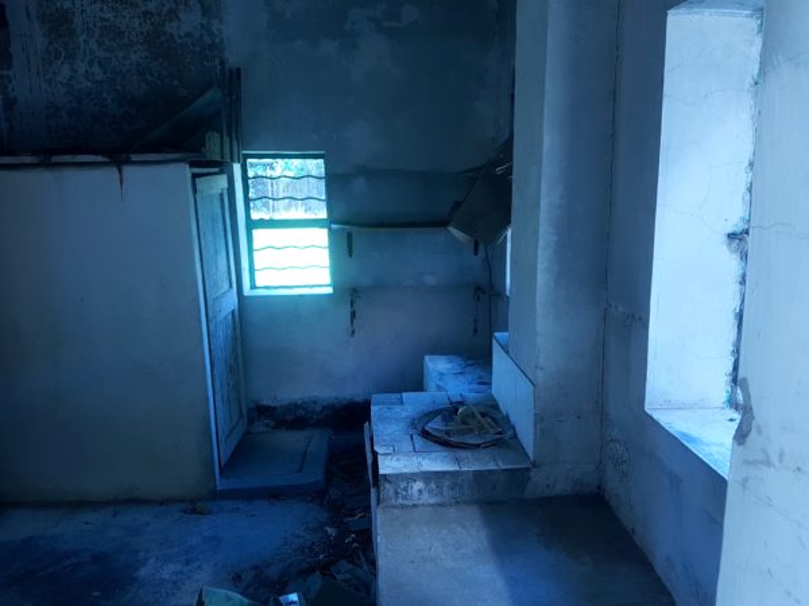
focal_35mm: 26
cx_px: 404
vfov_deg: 53.1
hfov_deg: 67.3
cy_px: 303
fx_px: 608
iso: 50
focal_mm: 4.2
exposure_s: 1/76
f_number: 1.7
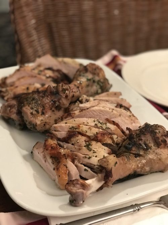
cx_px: 84
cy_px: 112
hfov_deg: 25.7
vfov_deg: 33.8
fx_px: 369
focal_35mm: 57
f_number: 2.8
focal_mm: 6.6
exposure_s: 1/60
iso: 1000
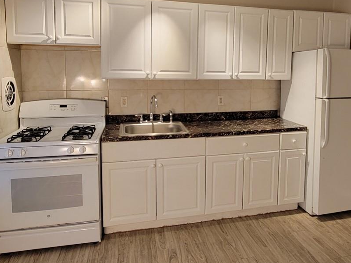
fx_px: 264
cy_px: 83
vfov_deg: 51.8
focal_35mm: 26
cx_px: 208
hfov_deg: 66.8
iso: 100
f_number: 2.2
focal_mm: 2.2
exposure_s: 1/60
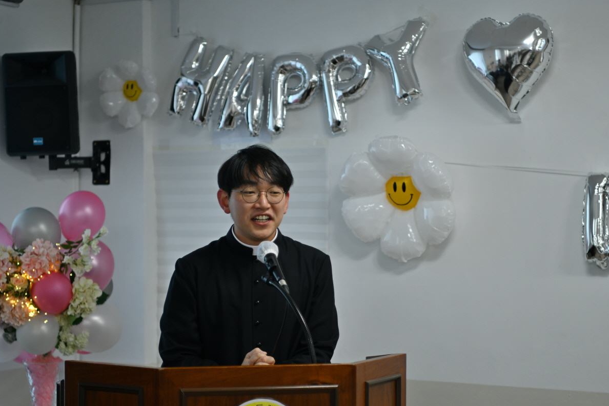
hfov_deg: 27.0
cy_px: 242
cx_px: 319
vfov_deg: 18.2
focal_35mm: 75
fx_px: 1269
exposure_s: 1/160
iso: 320
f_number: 2.8
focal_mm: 60
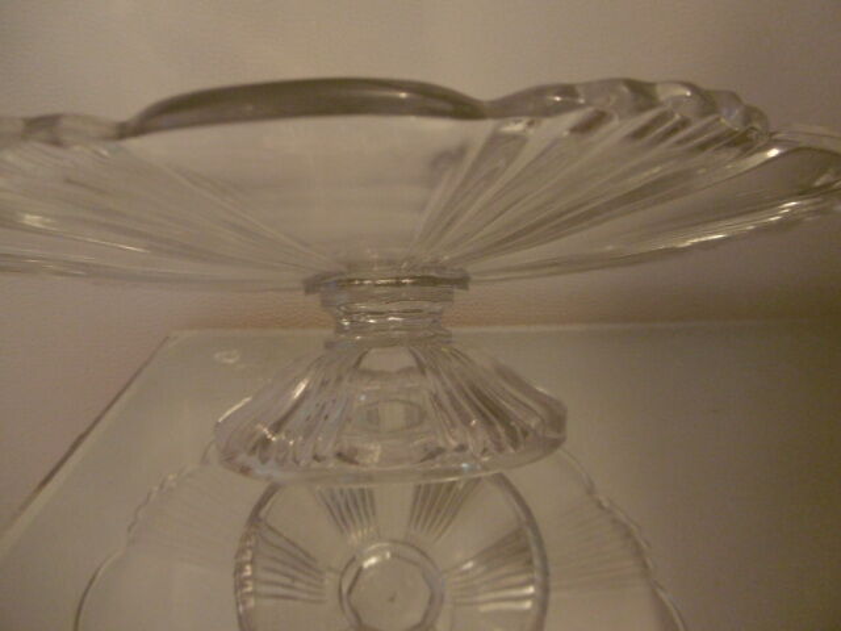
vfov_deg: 56.8
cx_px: 420
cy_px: 316
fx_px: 583
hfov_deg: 71.6
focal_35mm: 24
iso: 400
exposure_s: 1/20
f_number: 3.1
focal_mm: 4.3
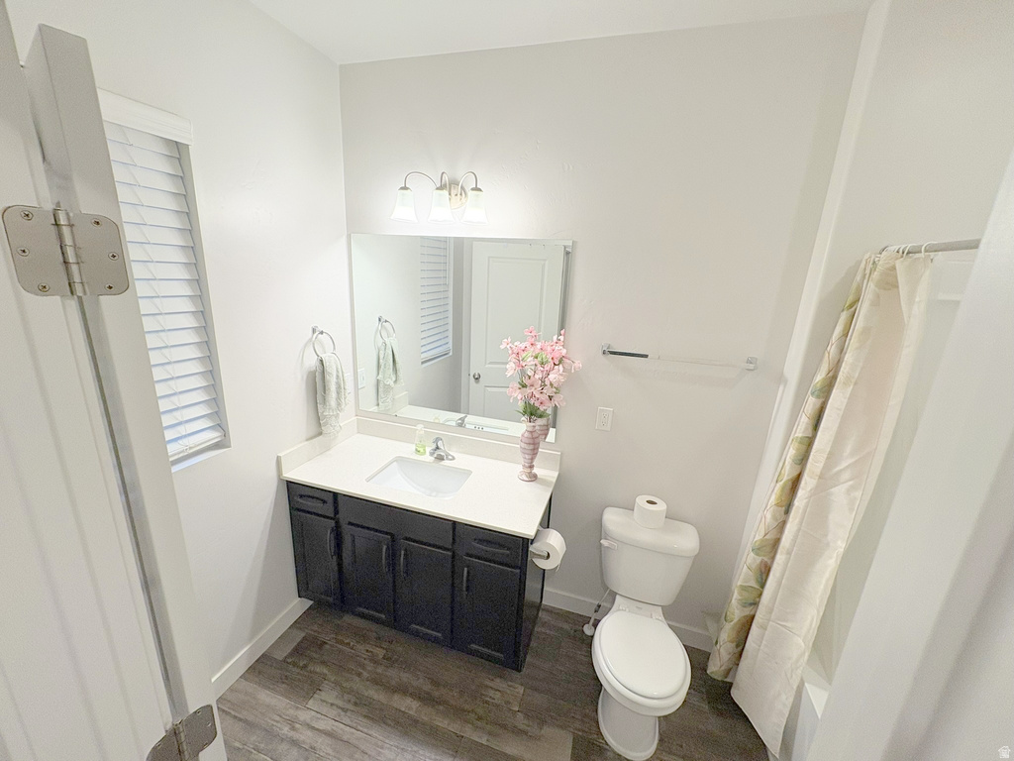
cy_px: 380
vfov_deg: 85.7
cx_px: 507
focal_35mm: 14
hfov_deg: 102.1
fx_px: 410
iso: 125
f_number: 2.2
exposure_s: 1/120
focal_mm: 2.22
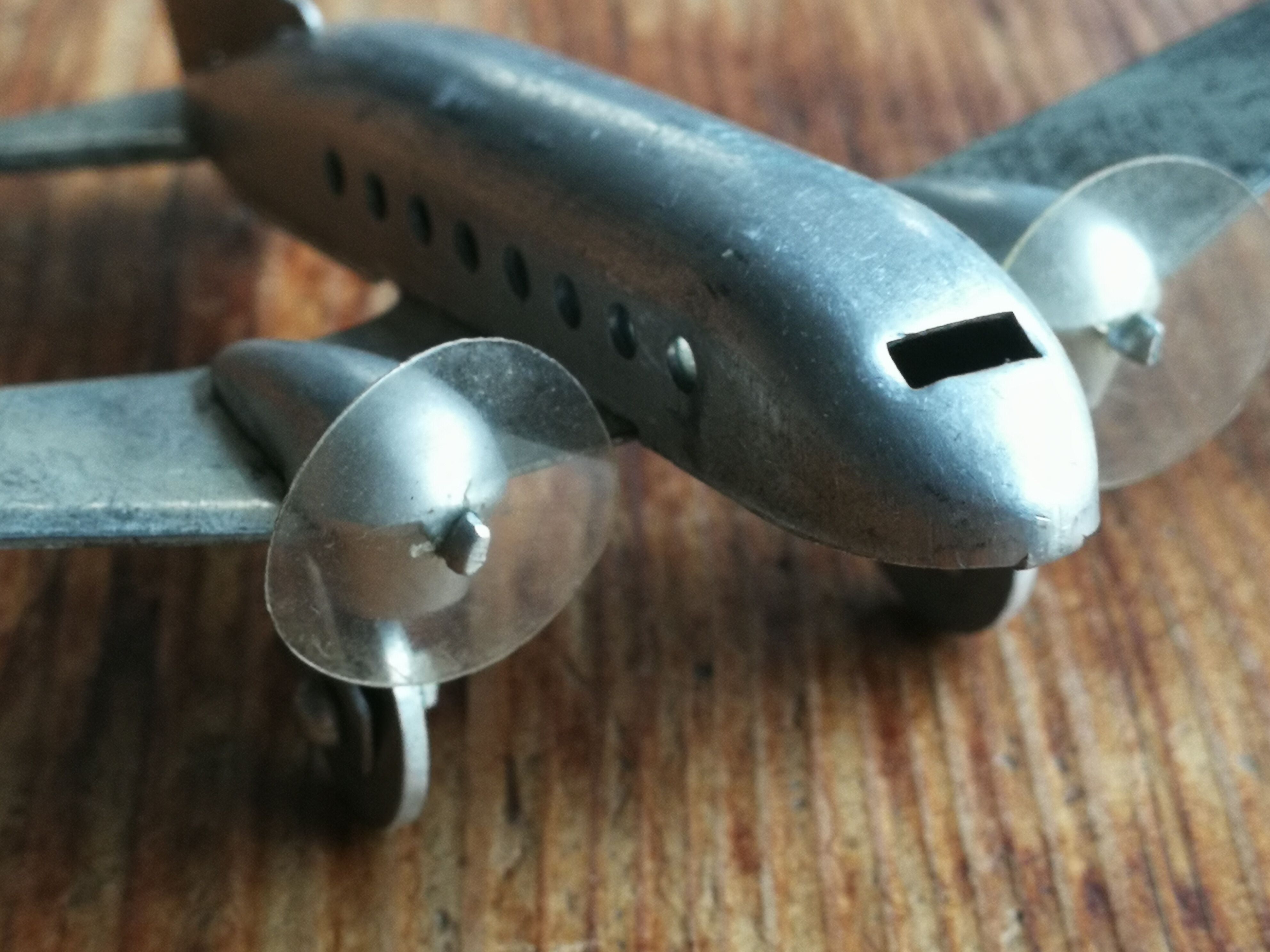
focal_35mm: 71
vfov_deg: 20.7
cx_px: 635
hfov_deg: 27.4
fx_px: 2605
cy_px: 476
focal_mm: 3.95
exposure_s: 1/25
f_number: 2.2
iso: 320
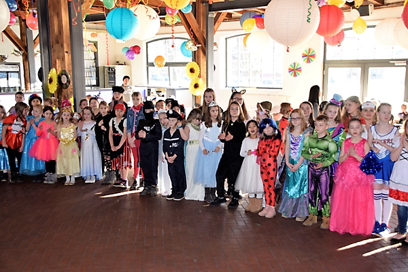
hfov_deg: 43.6
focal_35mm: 45
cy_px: 136
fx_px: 510
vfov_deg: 29.9
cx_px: 204
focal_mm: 30
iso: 800
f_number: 4.5
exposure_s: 1/80
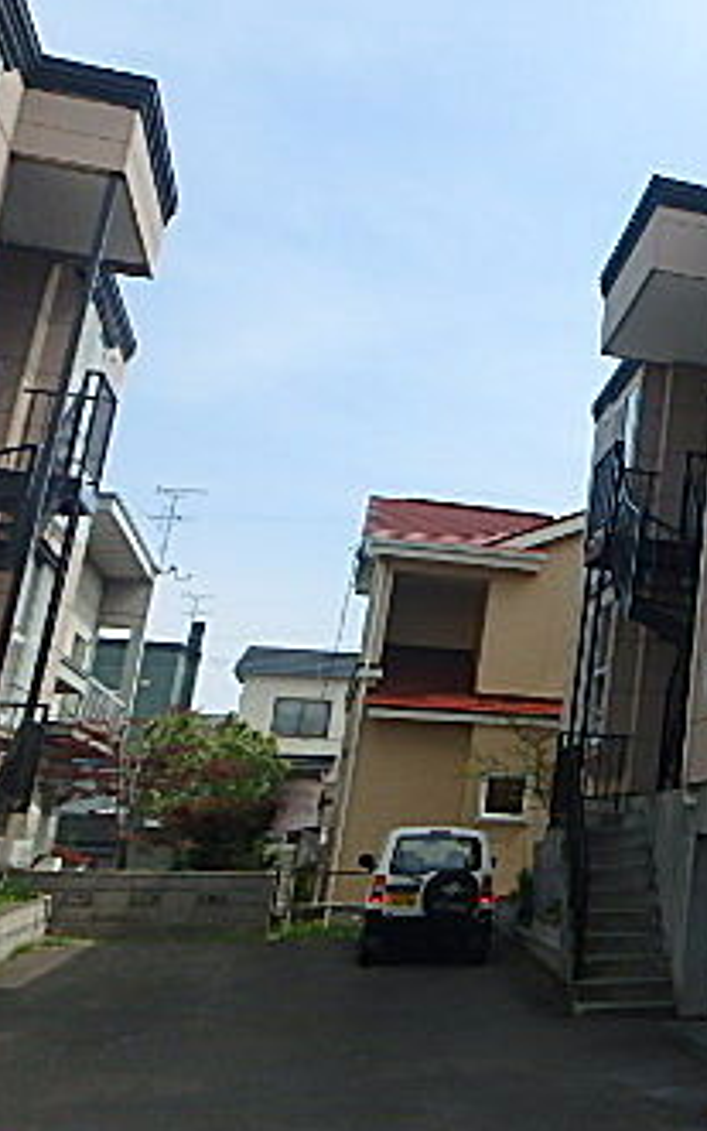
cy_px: 458
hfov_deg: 23.8
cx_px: 1055
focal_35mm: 43
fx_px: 1325
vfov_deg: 46.0
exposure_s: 1/500
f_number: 6
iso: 125
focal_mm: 3.7
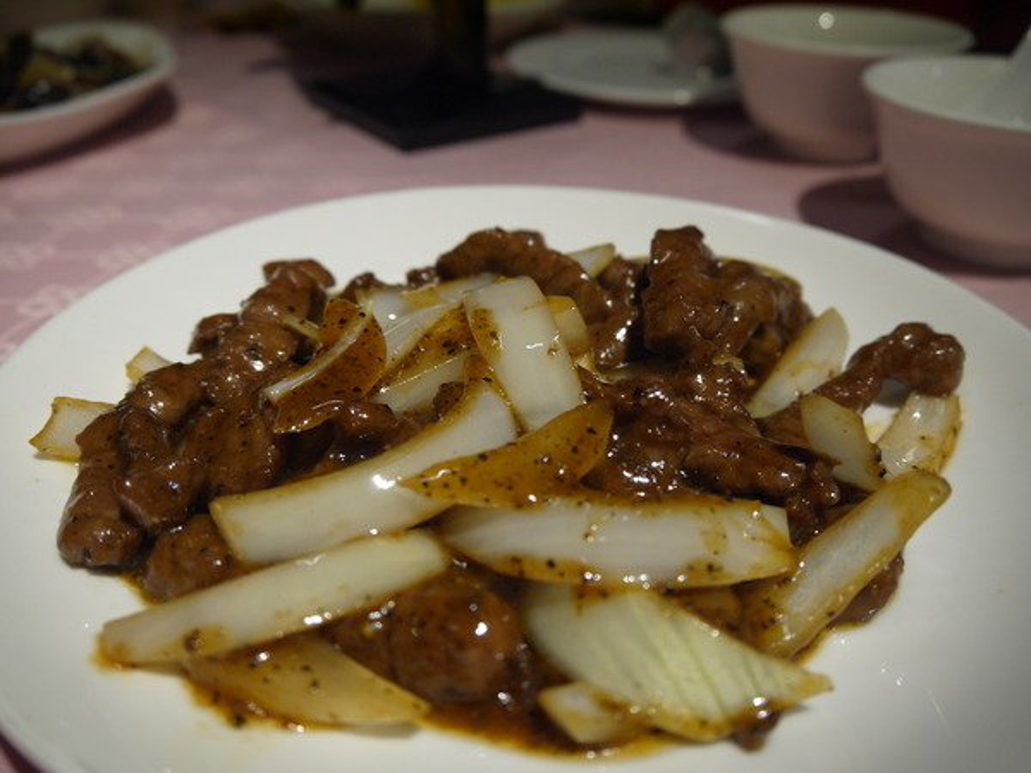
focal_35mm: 28
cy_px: 386
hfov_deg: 63.4
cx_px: 516
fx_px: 834
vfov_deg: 49.7
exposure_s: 1/60
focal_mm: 14
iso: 250
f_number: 3.5
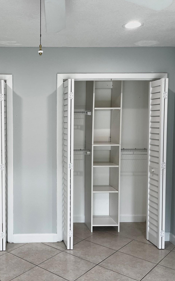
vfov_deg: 52.8
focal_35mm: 37
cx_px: 28
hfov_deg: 33.2
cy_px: 141
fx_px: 282
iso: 50
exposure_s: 1/122
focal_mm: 5.1
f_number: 1.6
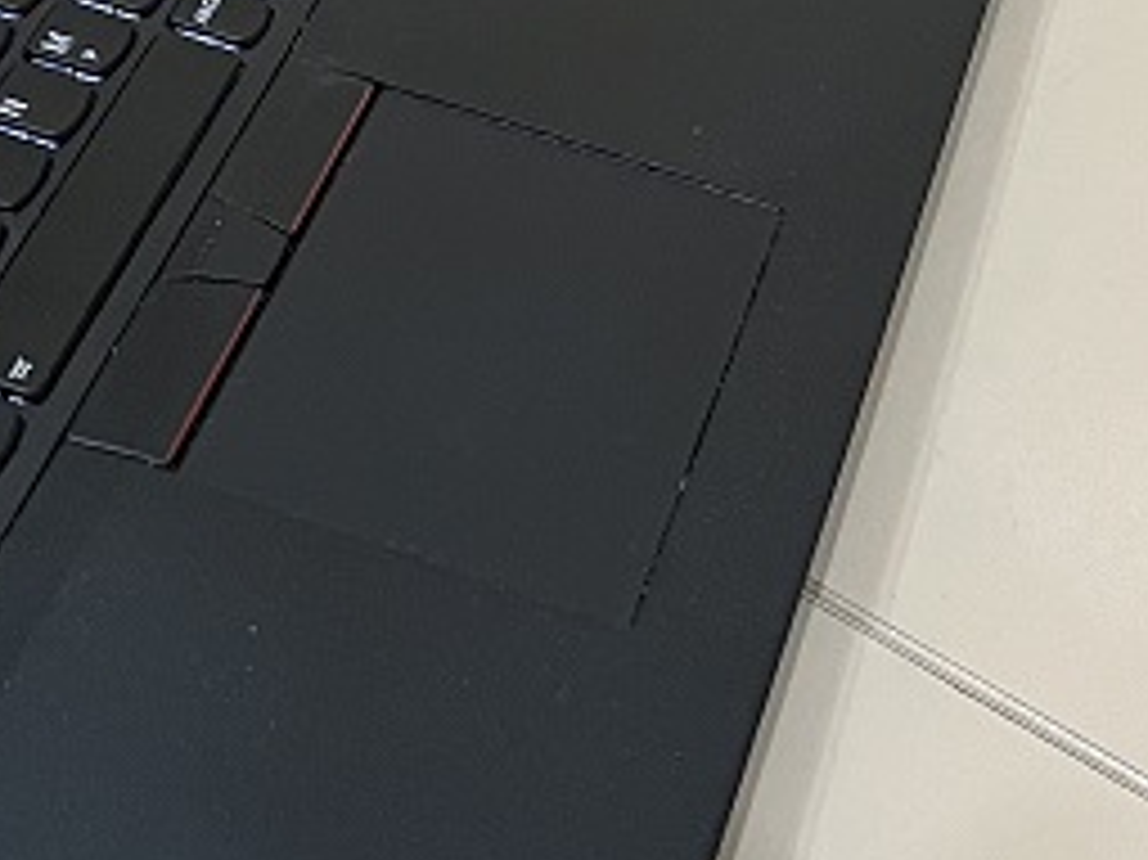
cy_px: -167
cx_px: -14
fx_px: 3381
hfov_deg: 18.7
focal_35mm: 102
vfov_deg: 14.1
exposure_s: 1/50
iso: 400
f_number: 1.6
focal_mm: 5.1
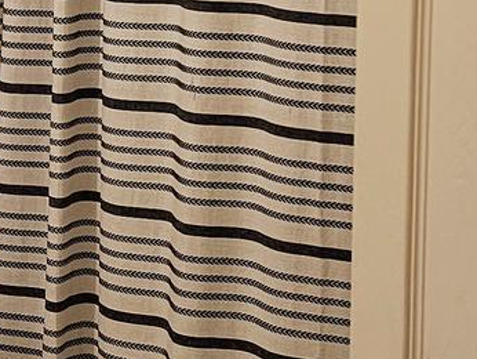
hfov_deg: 13.6
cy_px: -65
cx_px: -240
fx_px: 1875
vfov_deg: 10.7
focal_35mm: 136
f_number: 1.7
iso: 320
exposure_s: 1/120
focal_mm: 6.3
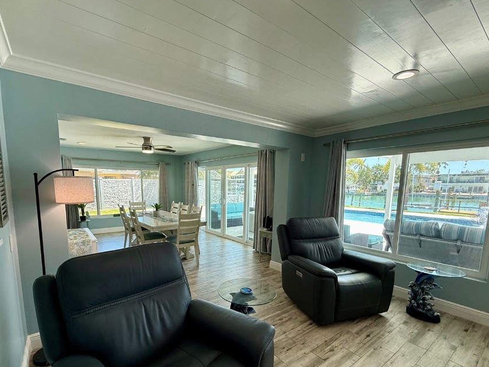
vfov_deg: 74.0
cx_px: 229
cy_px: 219
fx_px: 240
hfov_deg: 90.9
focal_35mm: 17
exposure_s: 1/128
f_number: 2.2
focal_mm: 2.22
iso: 64
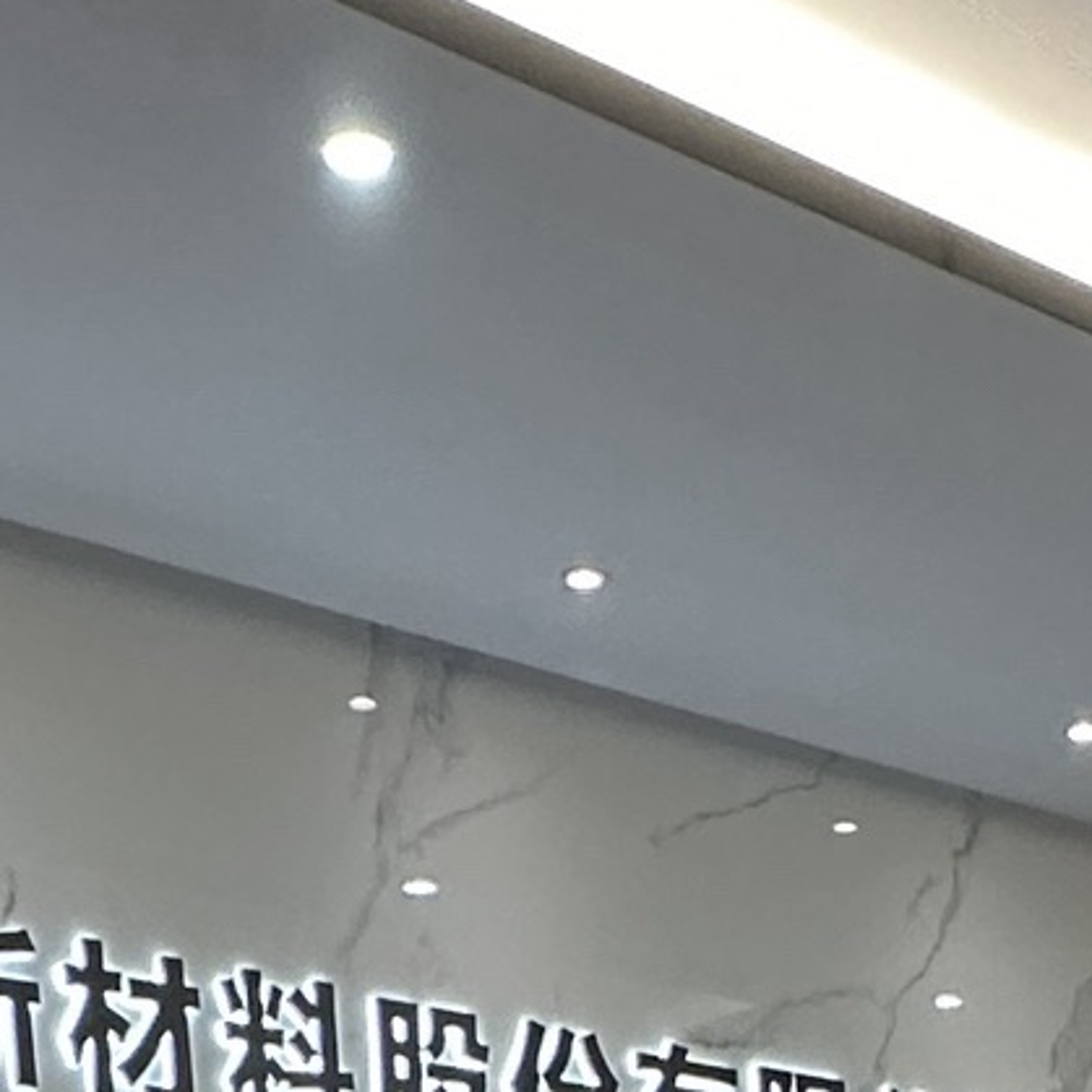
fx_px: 2106
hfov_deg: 28.6
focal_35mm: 59
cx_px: 266
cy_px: 1715
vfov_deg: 22.7
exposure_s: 1/99
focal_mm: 2.22
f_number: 2.2
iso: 250
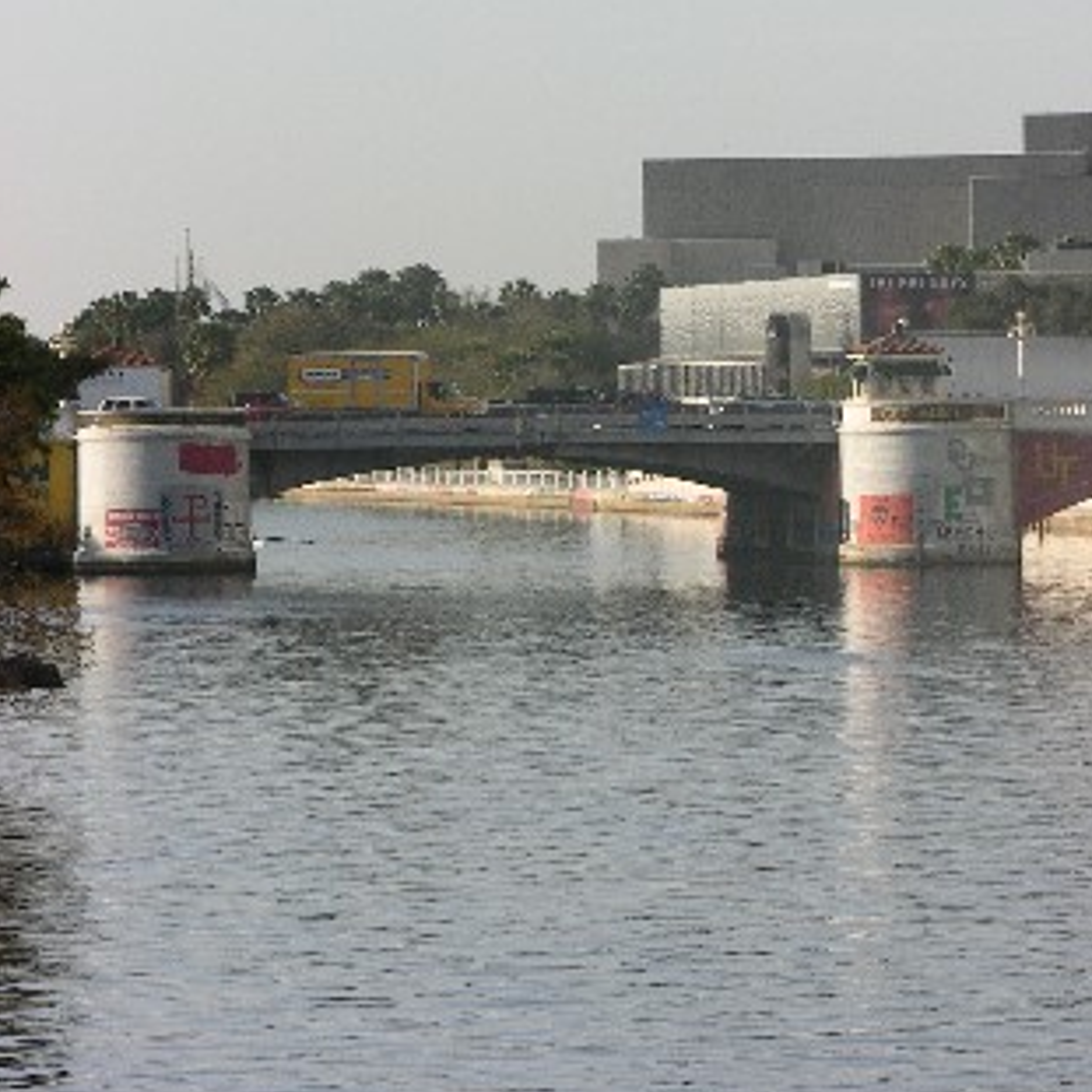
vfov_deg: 5.8
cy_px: 341
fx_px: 10707
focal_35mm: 300
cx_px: 967
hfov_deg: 5.8
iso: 50
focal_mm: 44.7
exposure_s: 1/168
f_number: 7.1
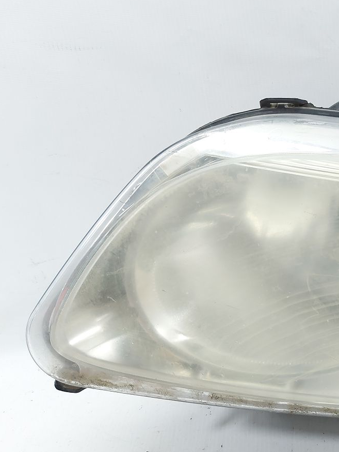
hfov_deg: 34.6
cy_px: 245
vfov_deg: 48.9
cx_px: 331
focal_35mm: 38
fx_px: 496
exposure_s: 1/50
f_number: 1.8
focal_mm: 5.23
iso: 80
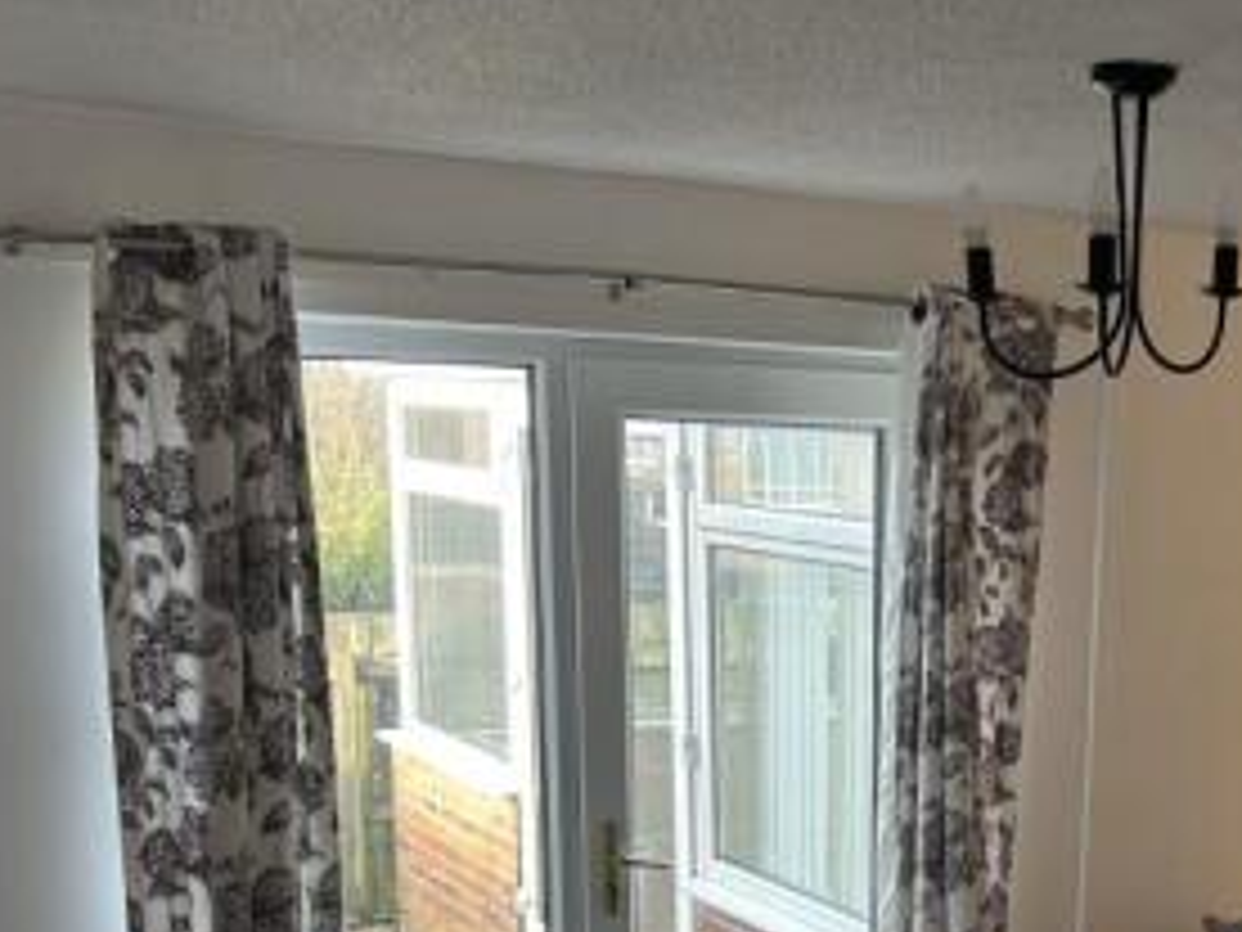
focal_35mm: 55
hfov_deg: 33.7
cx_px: 1037
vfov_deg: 25.4
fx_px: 1973
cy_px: 898
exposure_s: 1/100
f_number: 1.5
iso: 50
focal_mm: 5.7
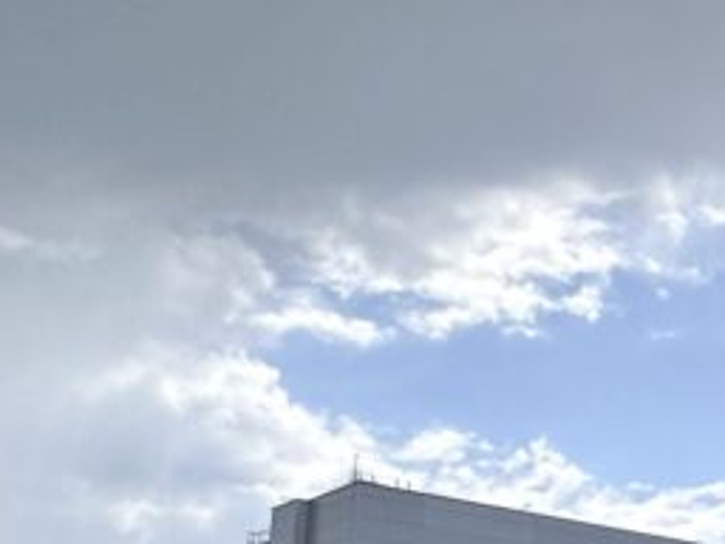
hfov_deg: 22.9
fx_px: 1173
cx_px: 1240
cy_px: 612
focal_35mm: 56
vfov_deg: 24.2
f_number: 2.2
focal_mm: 2.22
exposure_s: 1/2174
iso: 40
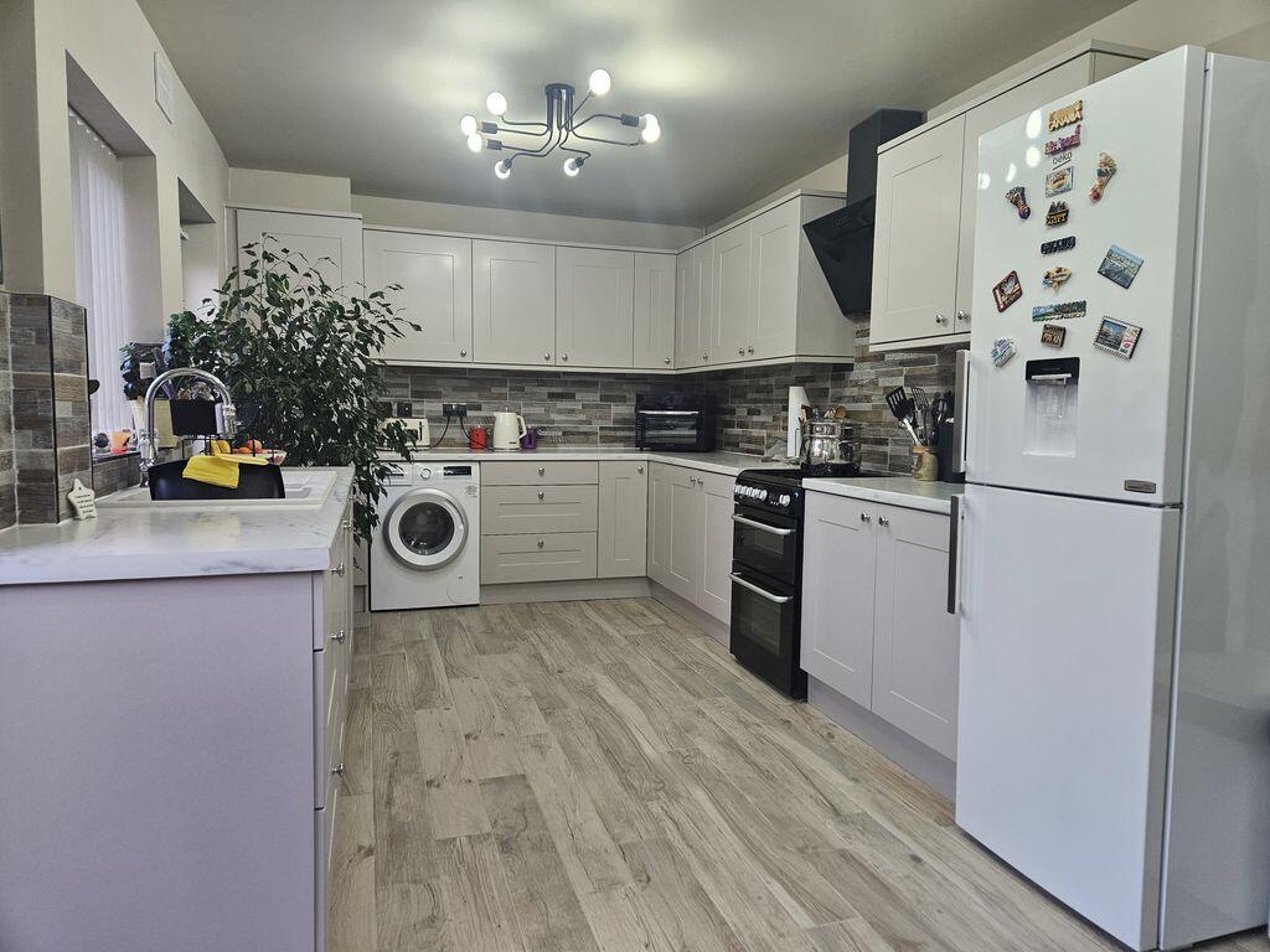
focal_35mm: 23
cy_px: 476
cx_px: 635
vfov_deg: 58.9
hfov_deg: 73.9
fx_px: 844
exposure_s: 1/190
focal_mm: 5.4
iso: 160
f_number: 1.8
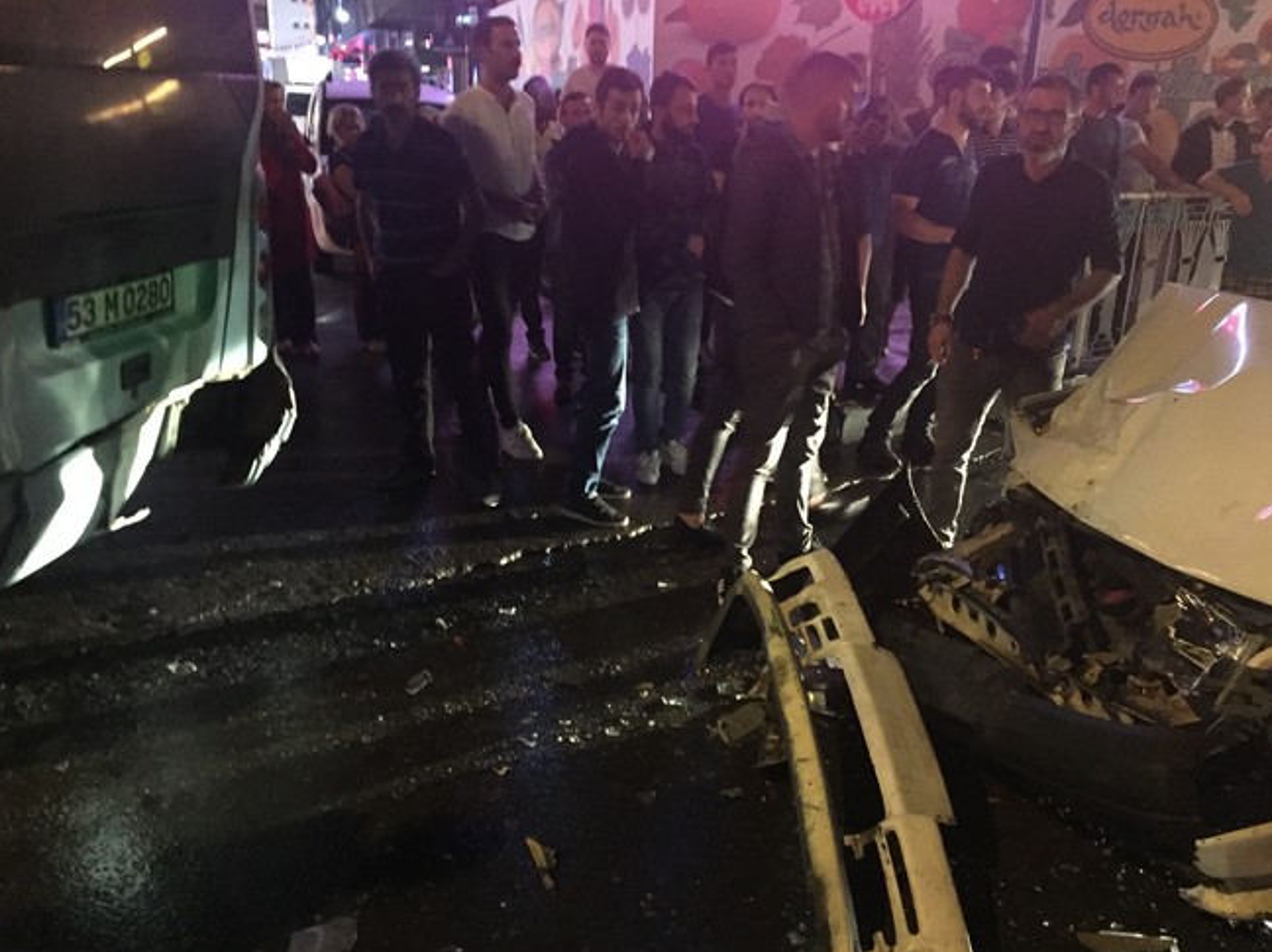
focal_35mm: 30
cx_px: 638
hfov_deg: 60.0
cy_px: 491
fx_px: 1102
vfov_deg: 46.7
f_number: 2.2
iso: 1000
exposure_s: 1/17
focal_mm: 4.15
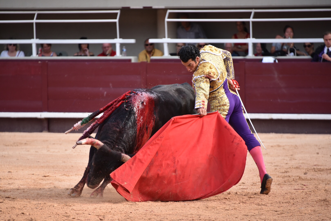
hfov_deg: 8.2
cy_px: 110
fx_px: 2298
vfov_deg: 5.5
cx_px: 166
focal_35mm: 250
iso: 800
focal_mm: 250
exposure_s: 1/640
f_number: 5.6
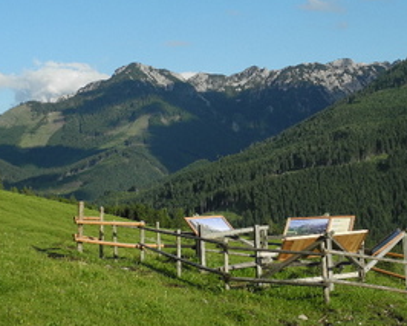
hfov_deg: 26.2
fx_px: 868
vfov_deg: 21.3
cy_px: 165
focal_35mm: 72
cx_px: 286
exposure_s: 1/886
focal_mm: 7.4
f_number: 4
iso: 100
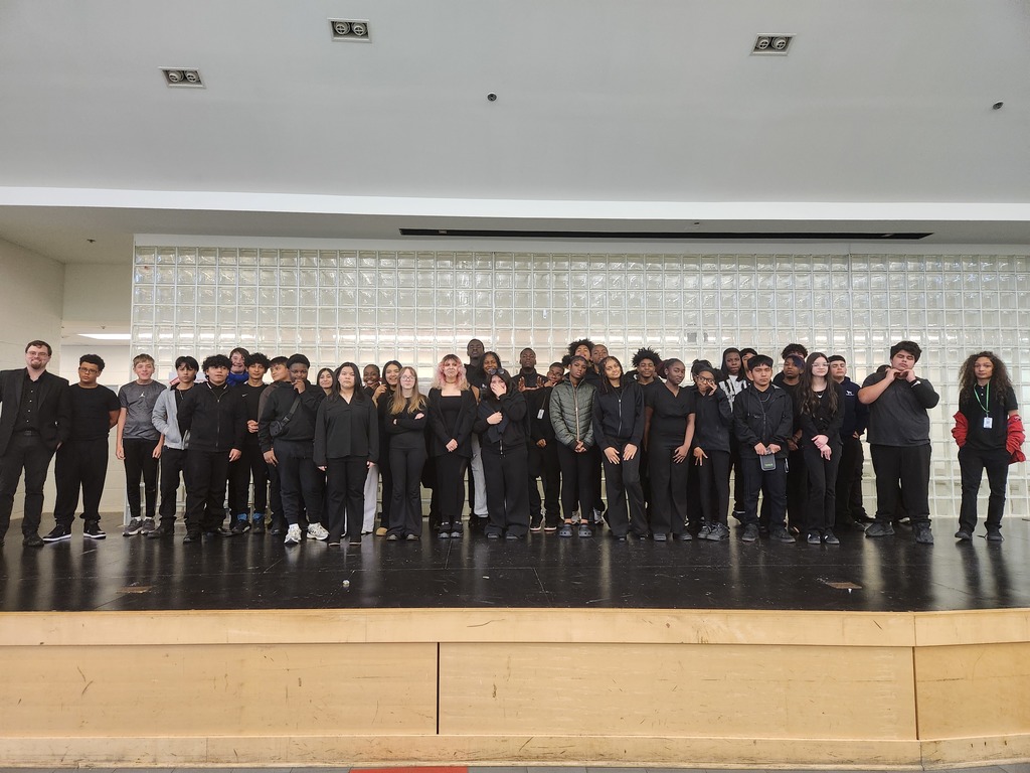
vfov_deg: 58.9
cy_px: 386
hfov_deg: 73.9
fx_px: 684
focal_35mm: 23
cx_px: 515
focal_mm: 5.4
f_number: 1.8
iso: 400
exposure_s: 1/120
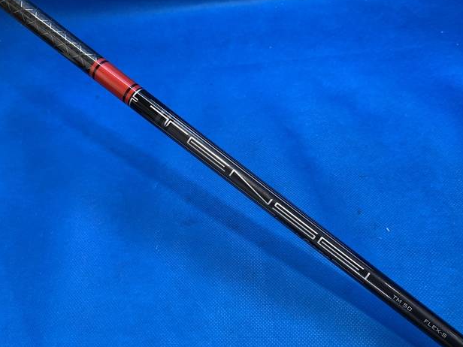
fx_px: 361
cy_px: 169
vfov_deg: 51.3
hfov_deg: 65.3
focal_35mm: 27
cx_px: 238
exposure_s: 1/60
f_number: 1.8
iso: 125
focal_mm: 4.25
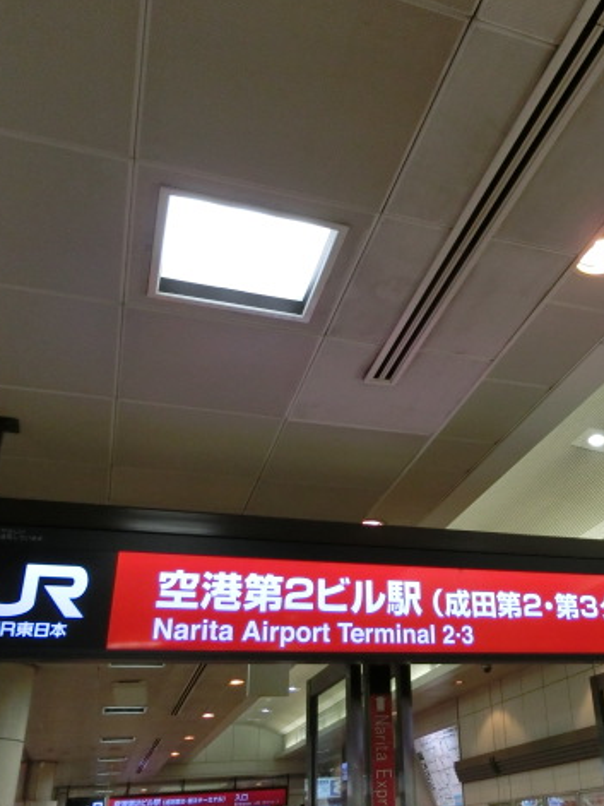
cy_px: 406
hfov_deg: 40.4
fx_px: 791
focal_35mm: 34
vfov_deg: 54.0
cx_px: 467
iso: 400
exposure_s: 1/80
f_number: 3.5
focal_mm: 4.5
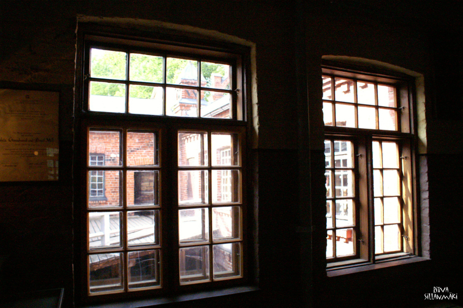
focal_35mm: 27
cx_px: 232
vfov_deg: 47.9
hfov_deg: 67.4
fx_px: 347
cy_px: 154
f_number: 4
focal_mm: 18
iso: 3200
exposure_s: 1/1600
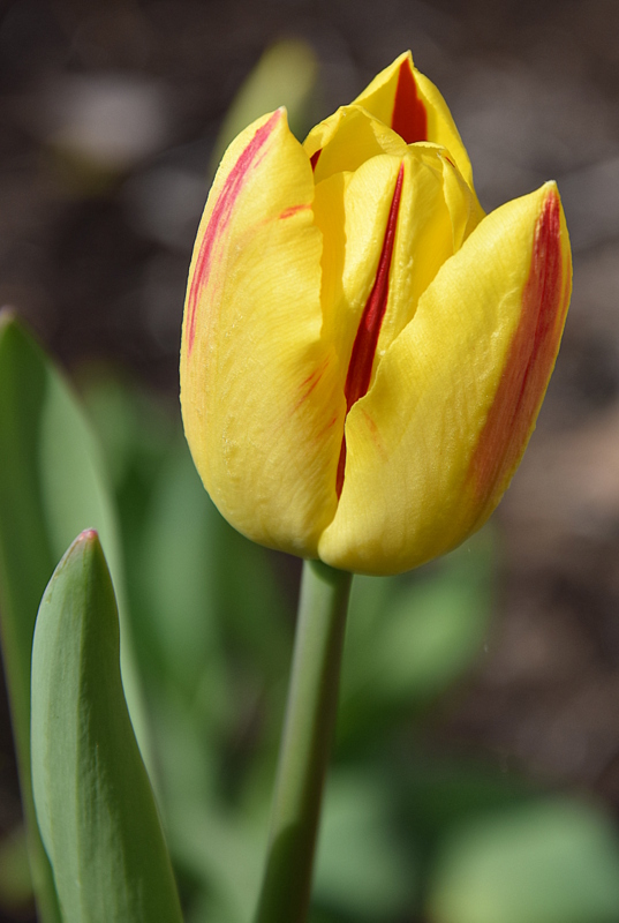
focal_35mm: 158
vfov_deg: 13.0
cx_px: 310
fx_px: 4043
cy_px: 462
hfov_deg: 8.8
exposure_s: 1/640
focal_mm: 105
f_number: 8
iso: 200
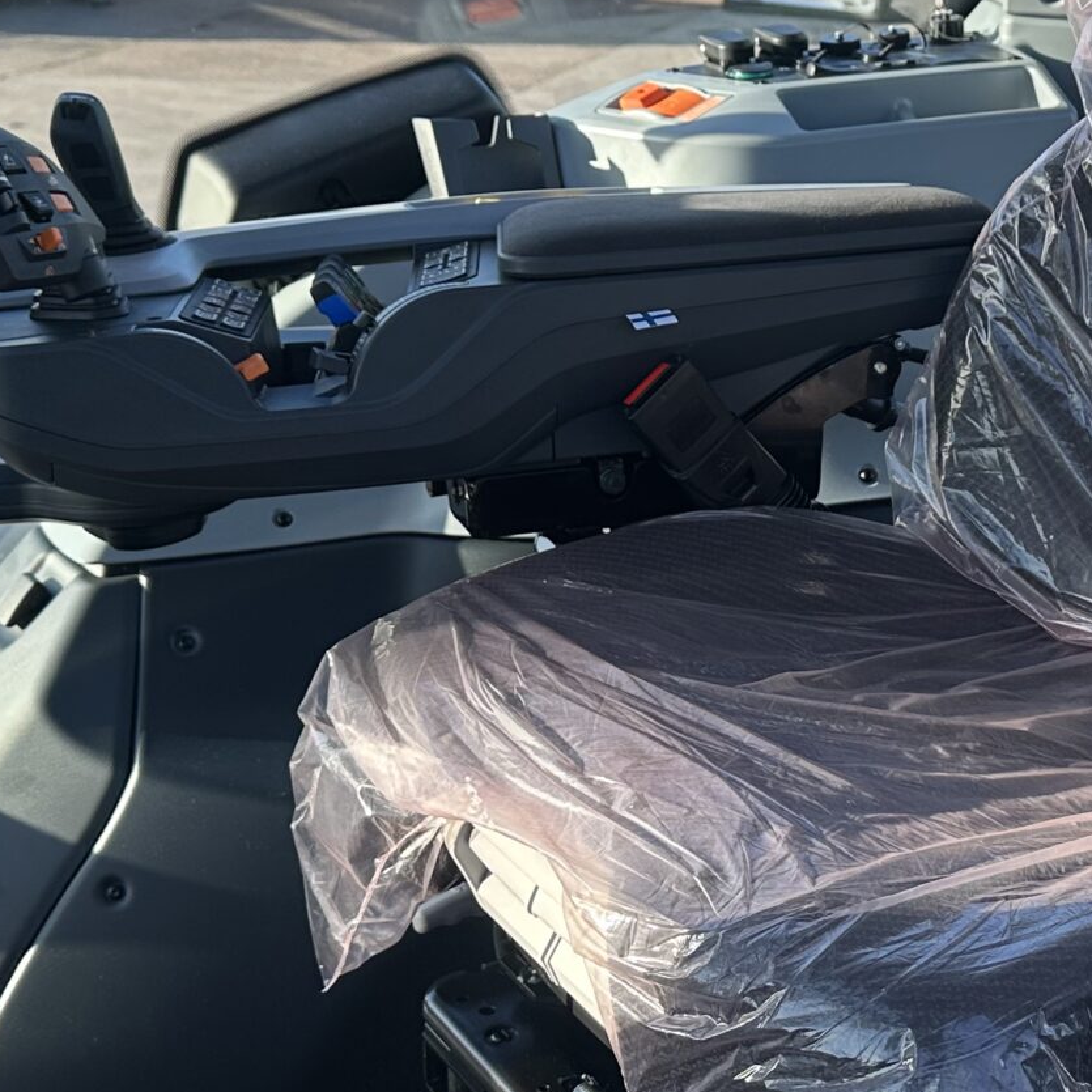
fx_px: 2320
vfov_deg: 26.5
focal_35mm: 65
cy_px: 526
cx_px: 909
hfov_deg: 25.9
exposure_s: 1/611
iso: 80
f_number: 1.78
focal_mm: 6.86
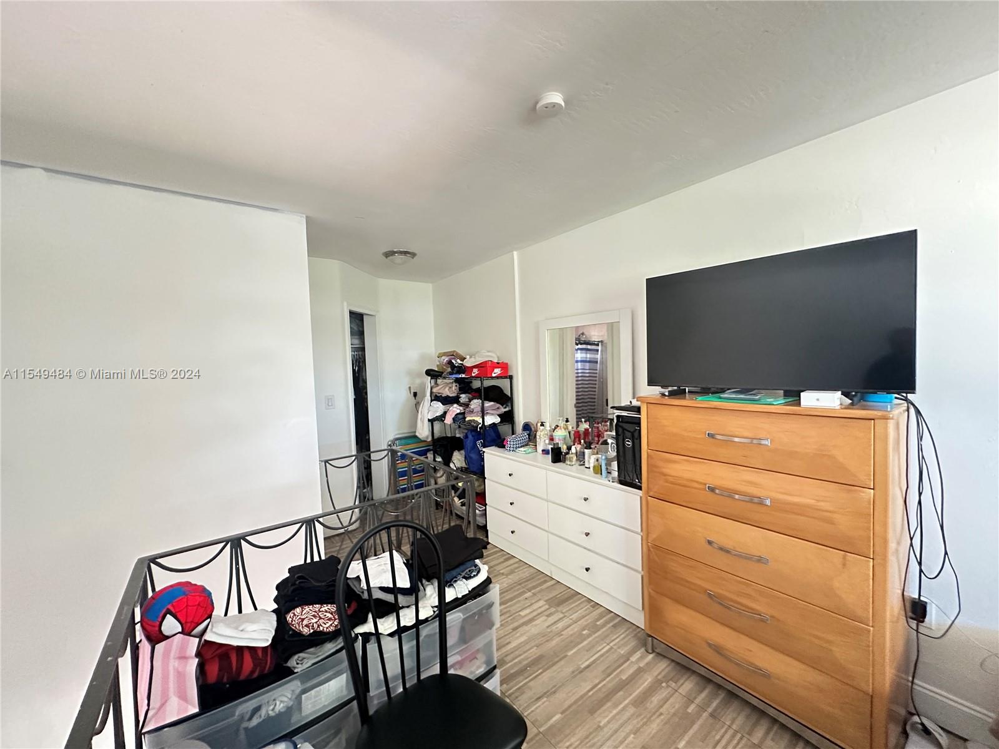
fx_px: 404
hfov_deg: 102.1
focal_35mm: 14
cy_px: 374
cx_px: 500
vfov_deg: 85.7
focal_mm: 2.22
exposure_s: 1/60
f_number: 2.2
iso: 640
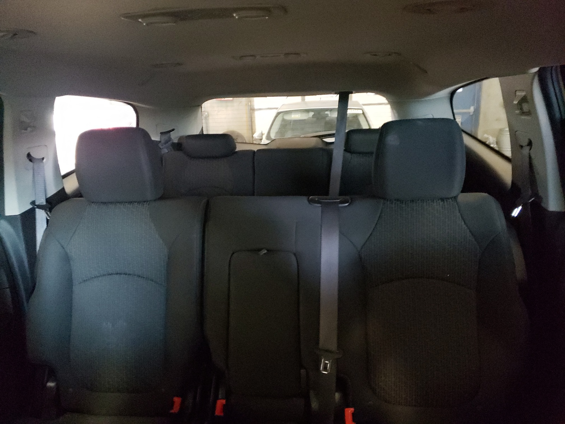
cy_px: 212
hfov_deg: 67.3
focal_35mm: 26
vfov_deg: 53.1
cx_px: 282
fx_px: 424
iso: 1007
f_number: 1.5
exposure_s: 1/24
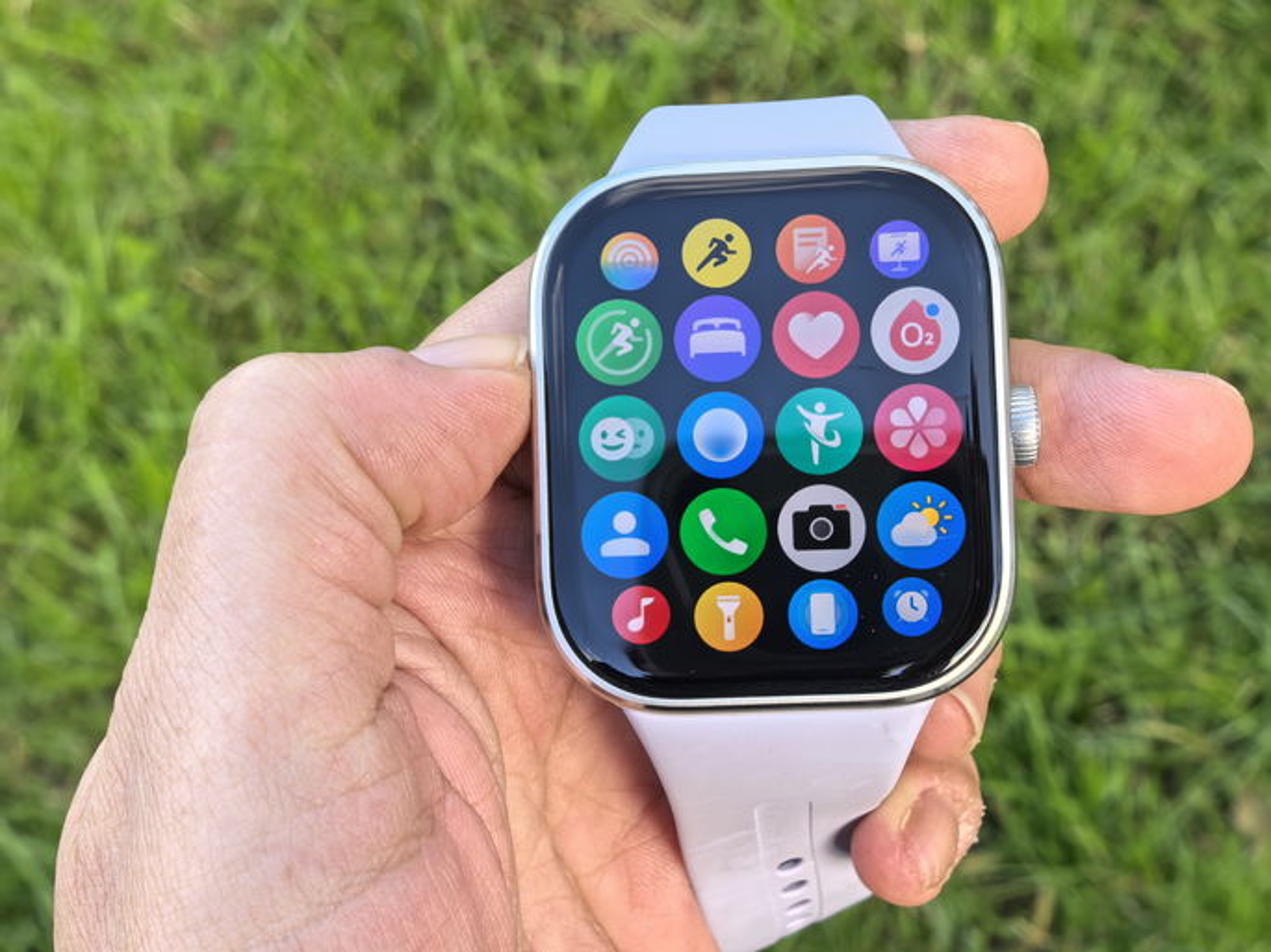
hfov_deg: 35.6
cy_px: 476
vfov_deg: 27.0
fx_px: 1982
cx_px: 636
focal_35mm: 54
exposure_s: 1/120
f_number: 4
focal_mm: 8.5
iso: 125
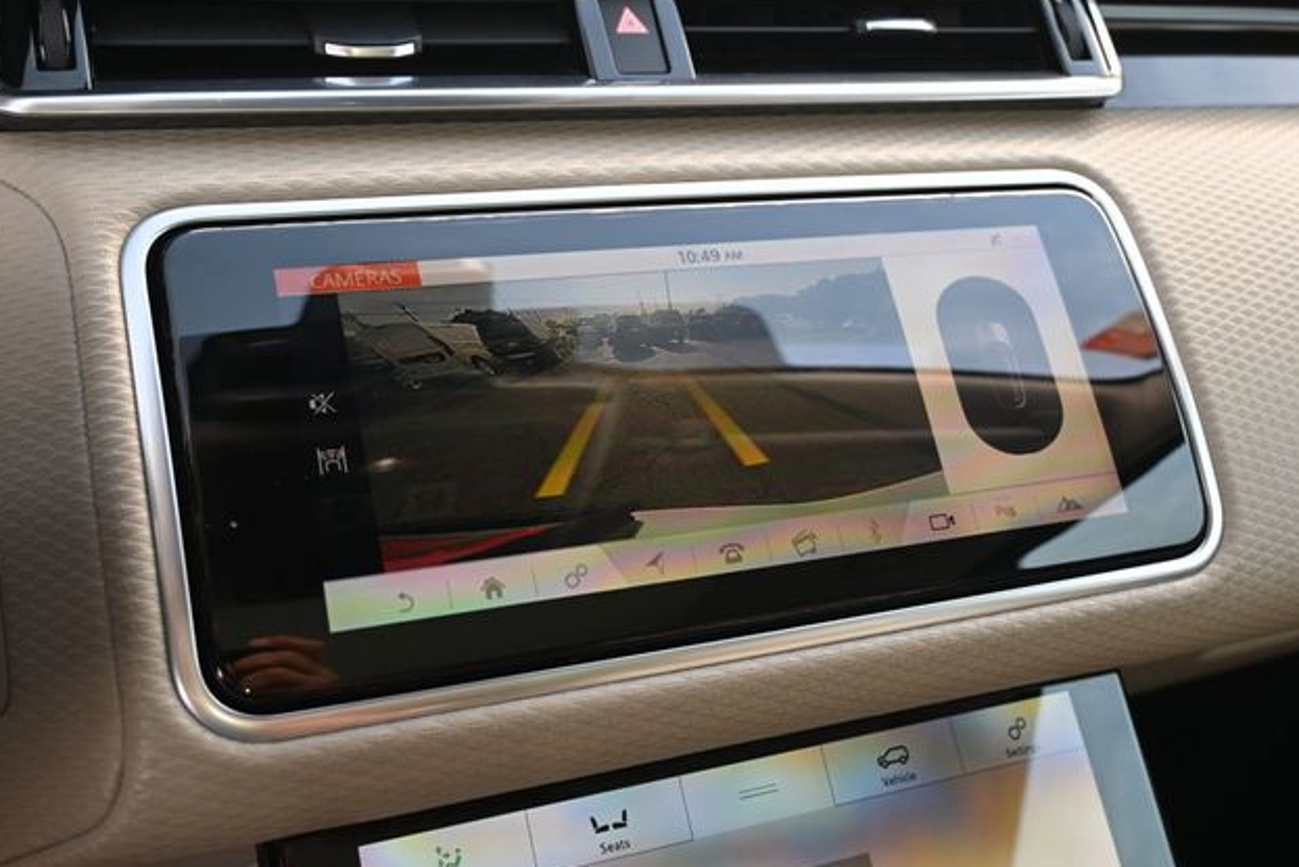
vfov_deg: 35.3
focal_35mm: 38
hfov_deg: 51.0
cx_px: 656
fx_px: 1363
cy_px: 435
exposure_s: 1/160
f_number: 4.2
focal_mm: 24.5
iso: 400
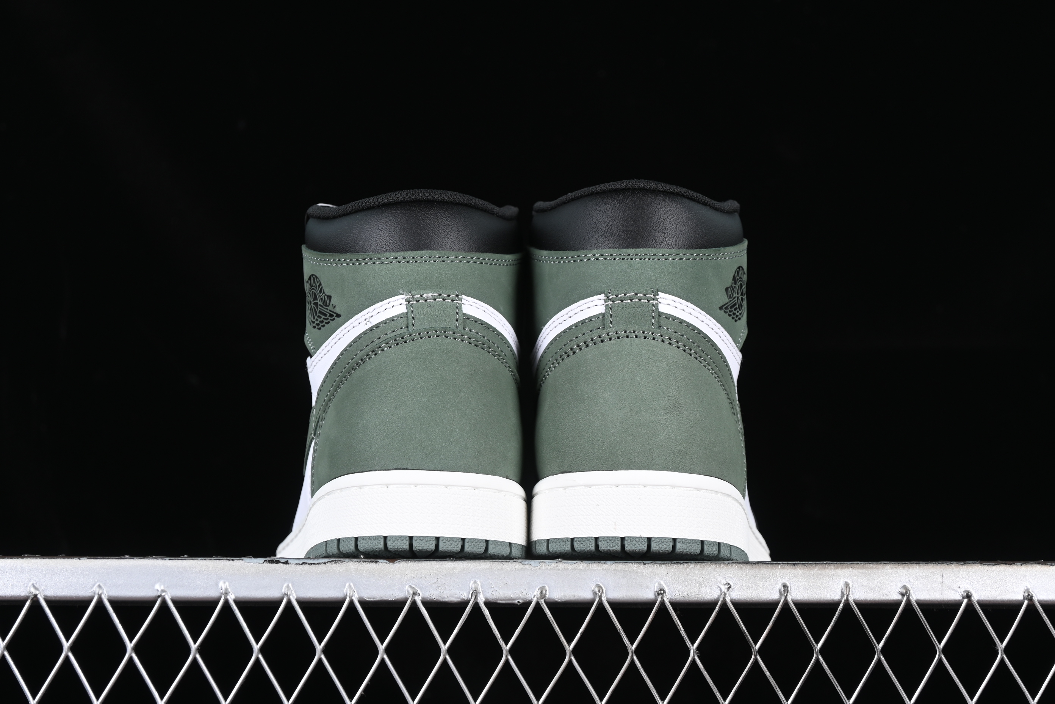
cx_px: 528
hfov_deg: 27.0
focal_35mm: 75
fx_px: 2198
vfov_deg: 18.2
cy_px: 352
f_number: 6.3
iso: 160
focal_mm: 50
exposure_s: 1/60
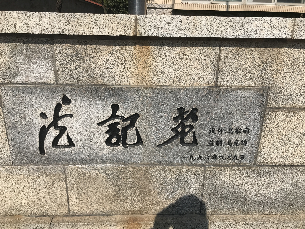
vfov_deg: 49.7
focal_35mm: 28
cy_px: 114
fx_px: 247
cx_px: 152
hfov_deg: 63.4
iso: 20
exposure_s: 1/3831
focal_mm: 3.99
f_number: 1.8
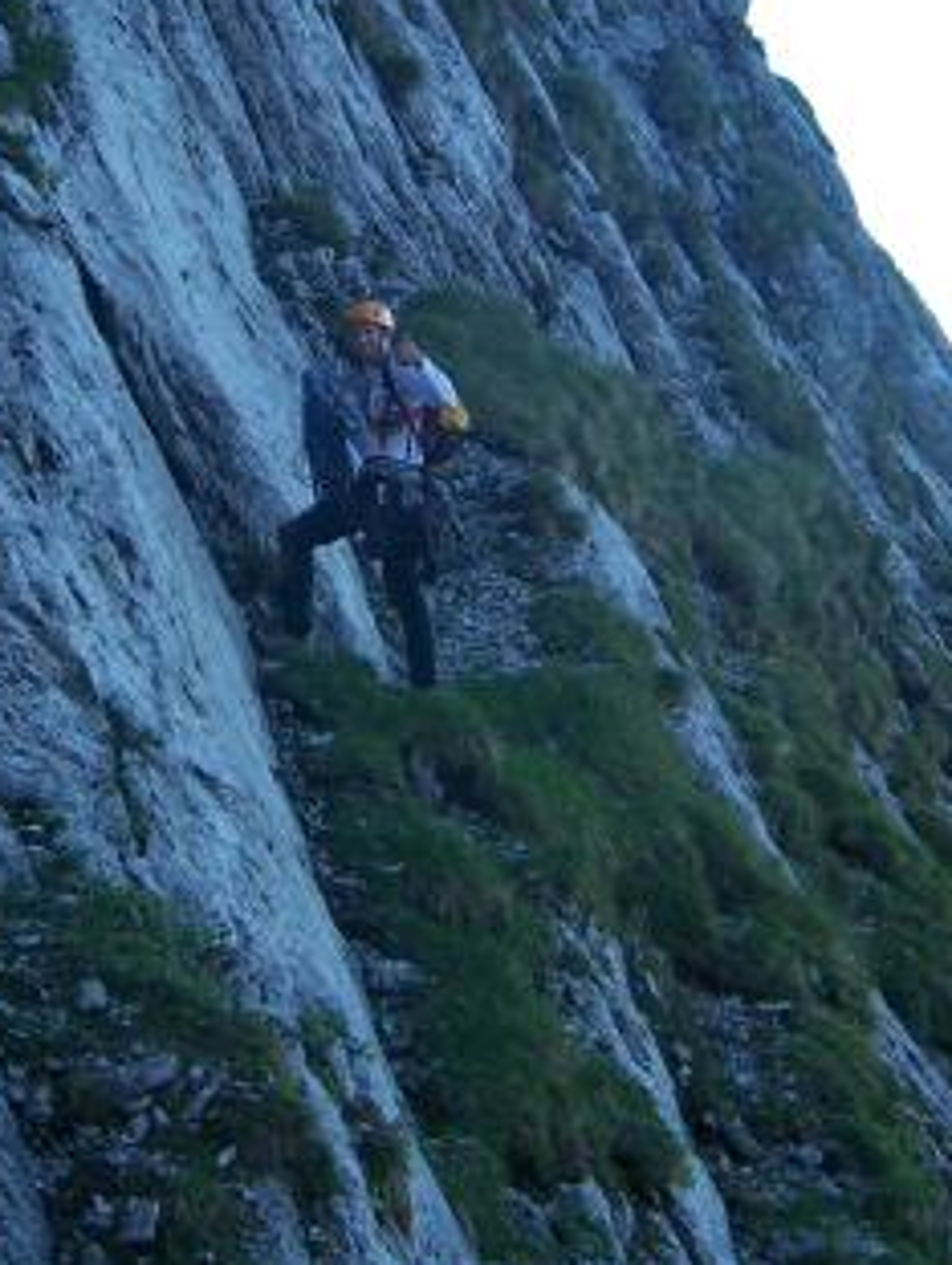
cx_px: 336
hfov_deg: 19.9
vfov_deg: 25.5
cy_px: 146
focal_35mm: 74
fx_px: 2708
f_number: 2.8
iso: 80
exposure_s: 1/200
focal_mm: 6
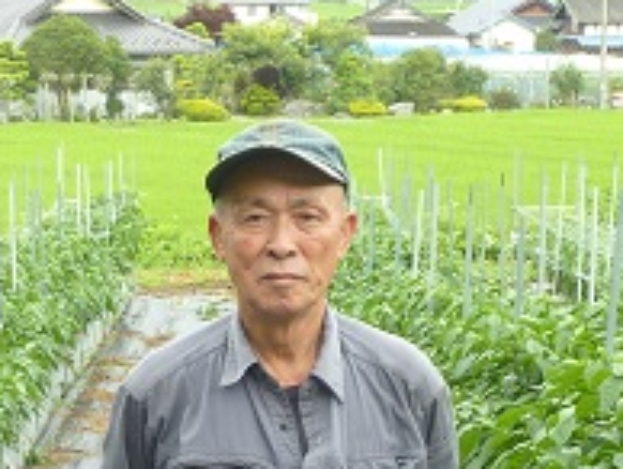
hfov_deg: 14.3
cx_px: 305
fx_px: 2487
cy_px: 466
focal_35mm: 138
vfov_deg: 10.7
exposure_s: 1/60
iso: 80
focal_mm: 6.1
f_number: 3.6
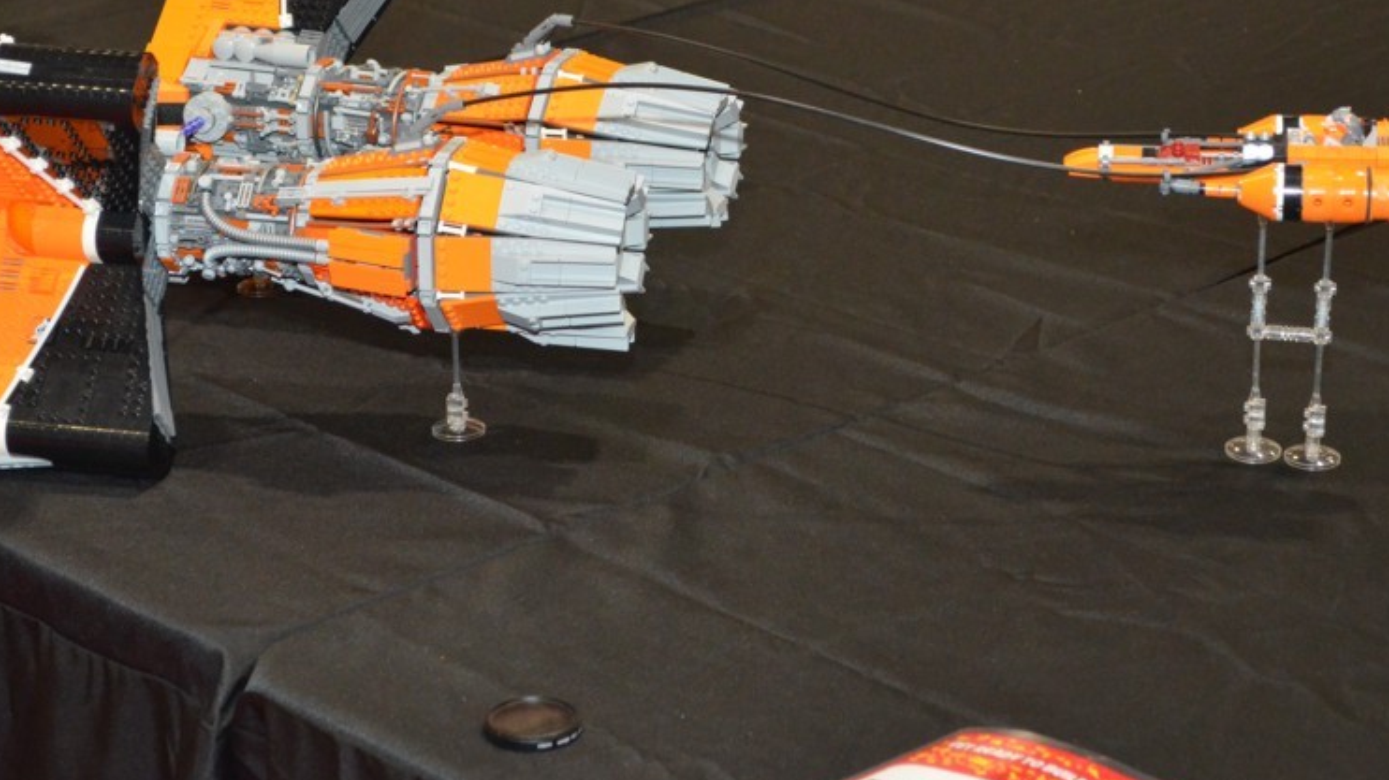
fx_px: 3425
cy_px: 215
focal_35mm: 93
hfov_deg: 22.9
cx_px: 625
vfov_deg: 13.0
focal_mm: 44
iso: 3200
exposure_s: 1/60
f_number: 5.3
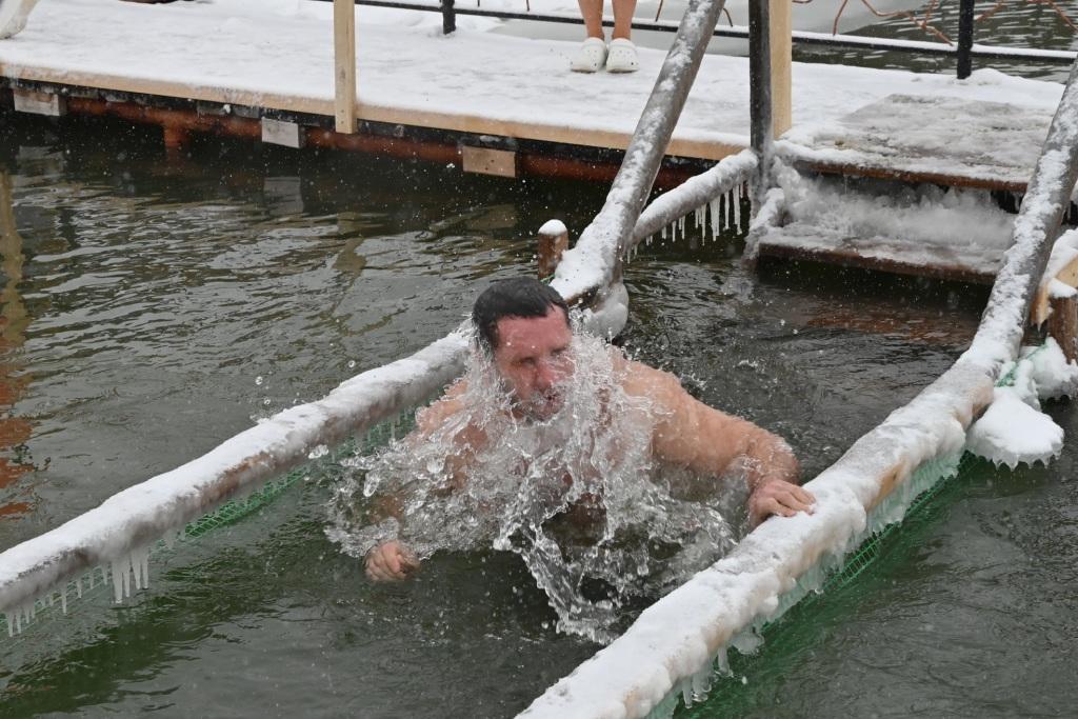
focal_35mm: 72
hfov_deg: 28.1
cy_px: 360
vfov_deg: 18.9
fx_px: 2156
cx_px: 539
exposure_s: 1/400
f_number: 10
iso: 800
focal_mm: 48
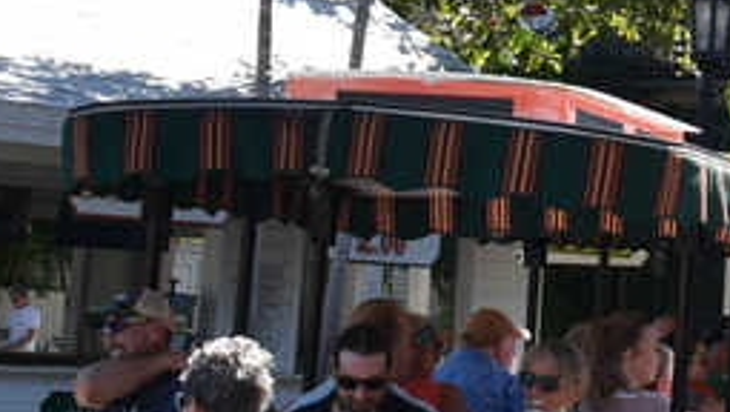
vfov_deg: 8.1
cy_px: -212
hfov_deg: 14.3
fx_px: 2848
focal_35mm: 147
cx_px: 764
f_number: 8
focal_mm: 28
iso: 100
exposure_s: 1/250
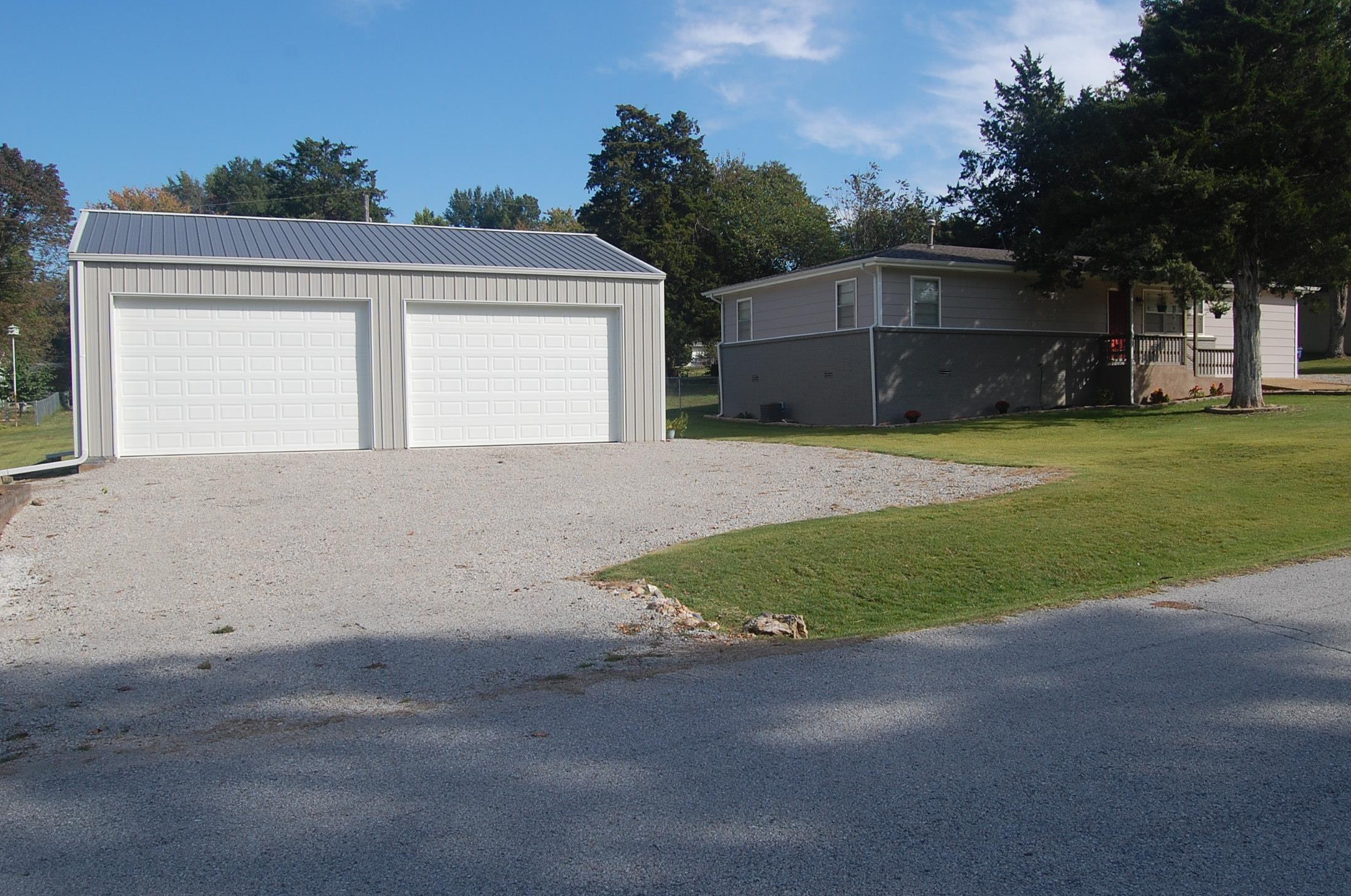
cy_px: 460
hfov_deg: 65.5
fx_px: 1049
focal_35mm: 28
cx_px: 698
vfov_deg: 46.3
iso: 200
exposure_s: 1/320
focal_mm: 18
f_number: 9
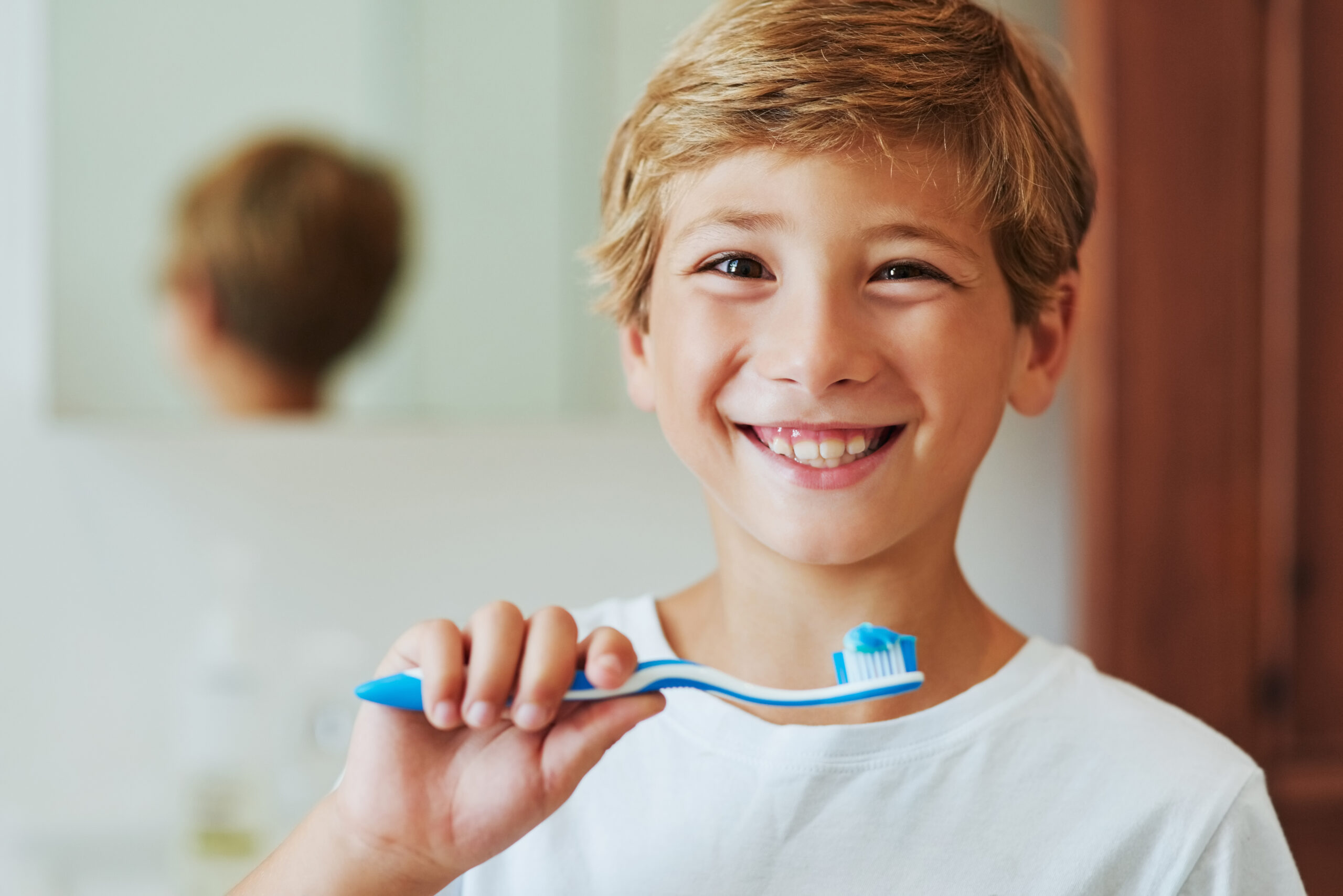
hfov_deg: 23.9
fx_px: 3172
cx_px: 672
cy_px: 448
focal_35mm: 85
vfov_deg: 16.1
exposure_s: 1/200
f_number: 2.2
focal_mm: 85
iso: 500
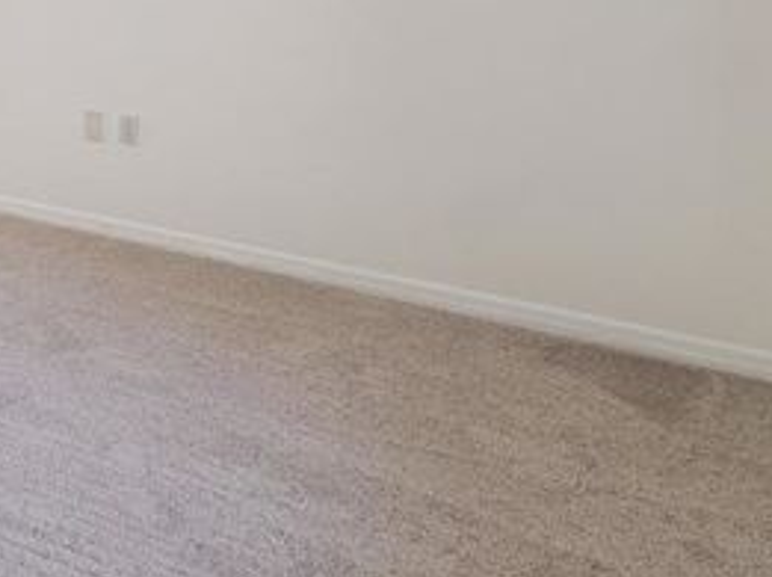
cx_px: -164
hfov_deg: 36.4
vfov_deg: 32.6
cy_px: -46
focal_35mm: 39
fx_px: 869
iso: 400
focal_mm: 10
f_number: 9
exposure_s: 1/15
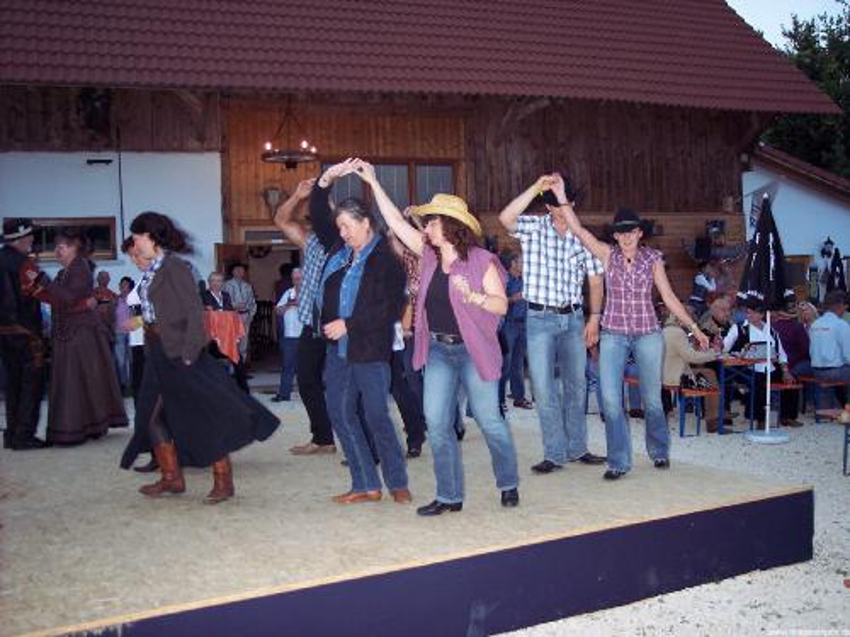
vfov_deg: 36.8
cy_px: 318
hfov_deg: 47.9
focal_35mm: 39
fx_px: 958
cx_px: 425
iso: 140
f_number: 2.8
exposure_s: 1/60
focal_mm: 8
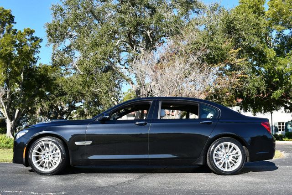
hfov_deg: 53.1
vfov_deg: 36.9
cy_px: 98
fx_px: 292
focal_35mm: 36
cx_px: 146
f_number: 8
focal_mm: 18
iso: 180
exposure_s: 1/250
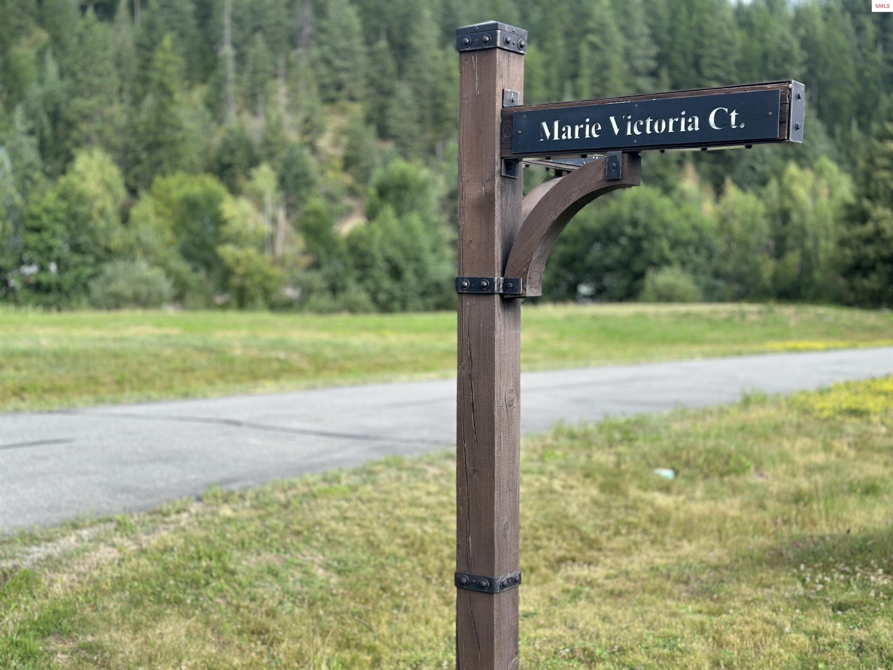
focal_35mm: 48
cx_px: 446
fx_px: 1238
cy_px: 335
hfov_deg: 39.7
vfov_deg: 30.3
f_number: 1.78
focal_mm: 6.86
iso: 80
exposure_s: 1/475
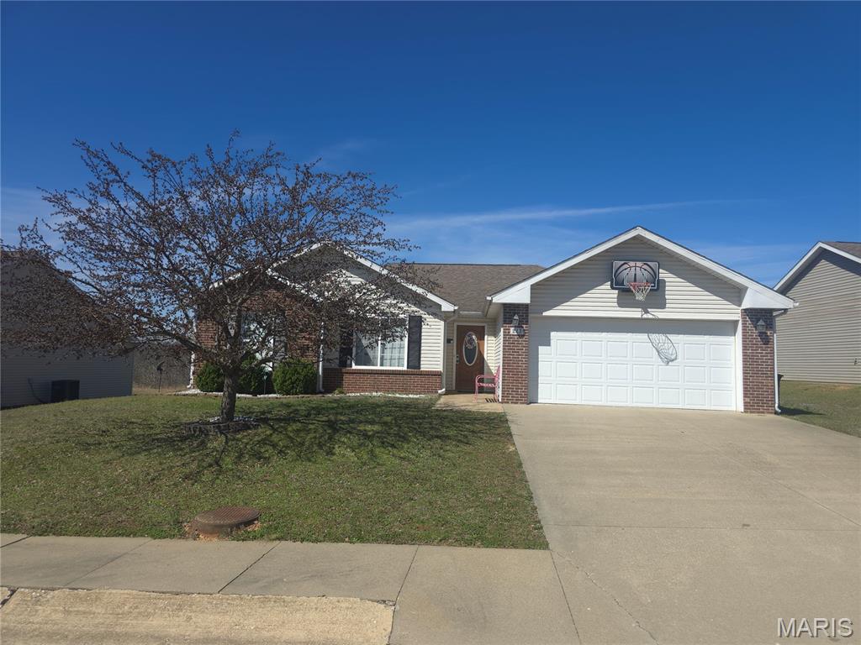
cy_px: 322
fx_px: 572
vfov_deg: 58.9
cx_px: 430
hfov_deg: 73.9
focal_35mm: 23
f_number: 1.7
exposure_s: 1/622
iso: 12
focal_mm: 6.3
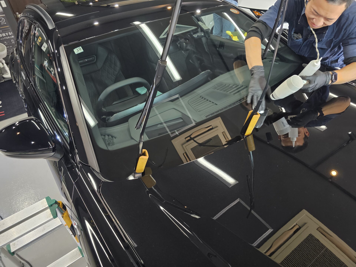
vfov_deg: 58.9
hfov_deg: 73.9
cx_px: 178
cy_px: 134
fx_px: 237
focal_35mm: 23
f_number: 1.7
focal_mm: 6.3
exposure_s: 1/100
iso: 125
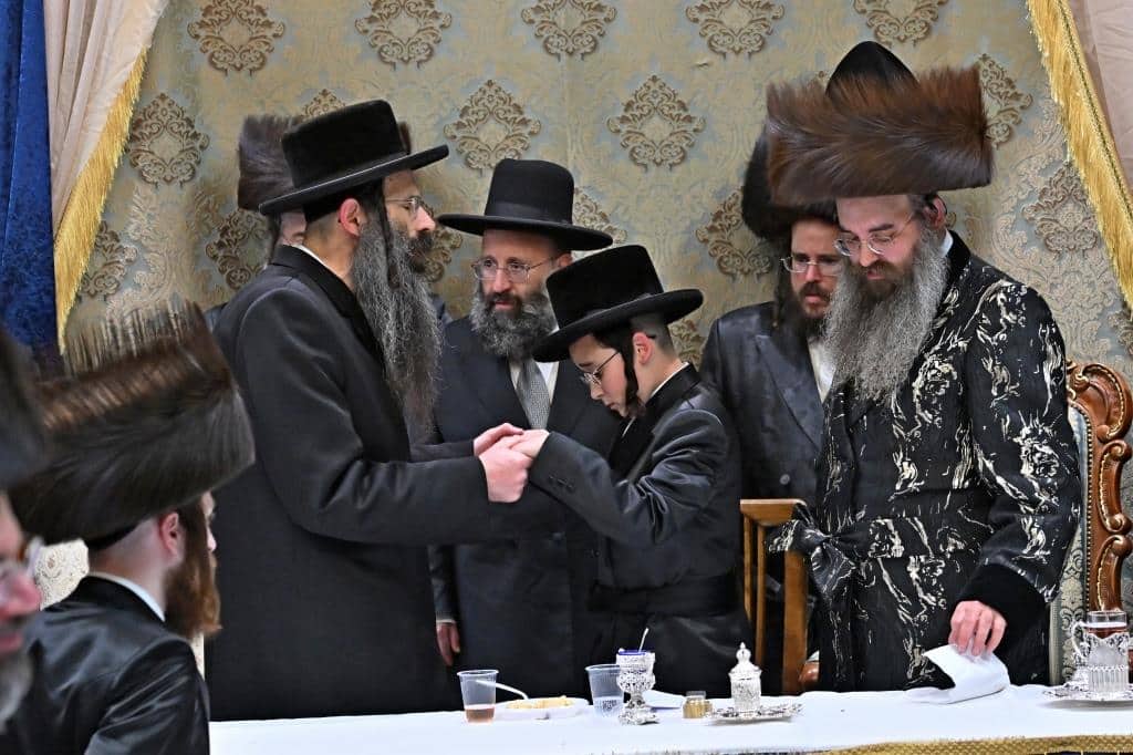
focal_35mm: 118
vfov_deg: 11.6
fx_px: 3712
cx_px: 566
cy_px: 378
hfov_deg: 17.4
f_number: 4
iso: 1250
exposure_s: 1/200
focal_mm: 79
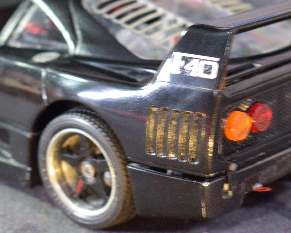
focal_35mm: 127
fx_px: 1094
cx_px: 172
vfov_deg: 12.1
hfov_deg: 15.1
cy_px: 126
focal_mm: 50
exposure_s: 1/5
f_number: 5.6
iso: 640
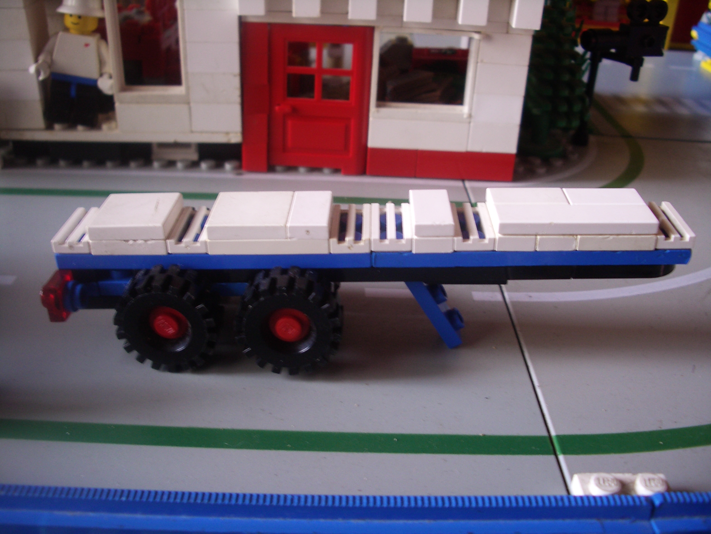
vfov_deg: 40.7
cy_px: 267
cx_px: 356
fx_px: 719
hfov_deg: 52.6
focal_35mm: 35
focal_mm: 5.8
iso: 100
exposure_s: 1/15
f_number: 2.6
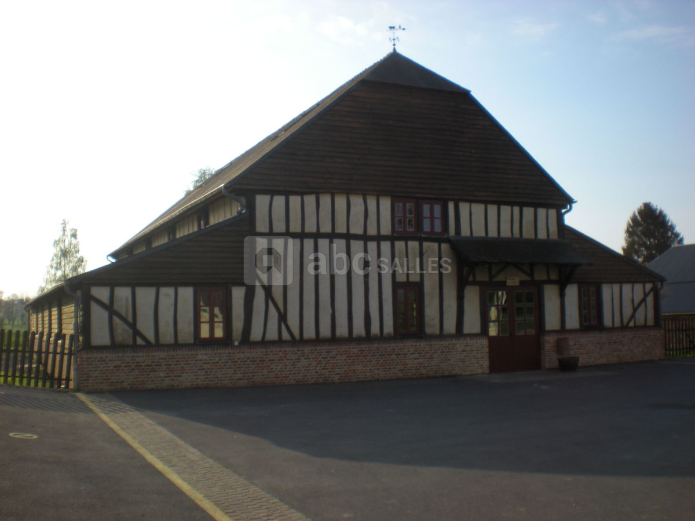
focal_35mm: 38
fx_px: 763
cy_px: 260
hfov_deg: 49.0
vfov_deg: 37.7
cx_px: 348
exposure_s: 1/365
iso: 64
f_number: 4.6
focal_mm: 6.3
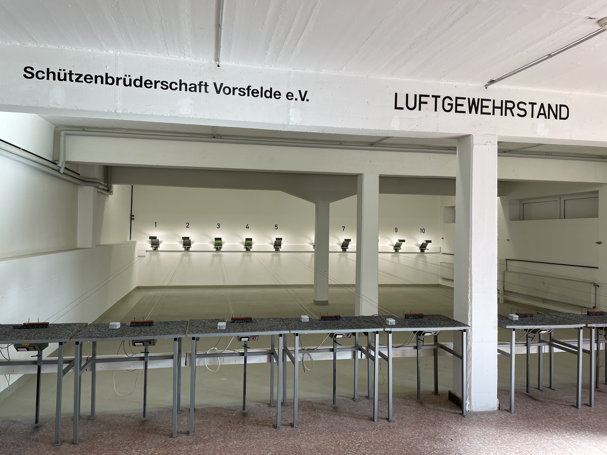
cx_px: 304
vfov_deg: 53.1
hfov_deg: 67.3
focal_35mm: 26
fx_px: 456
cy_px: 228
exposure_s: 1/100
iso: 32
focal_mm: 4.2
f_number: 1.6
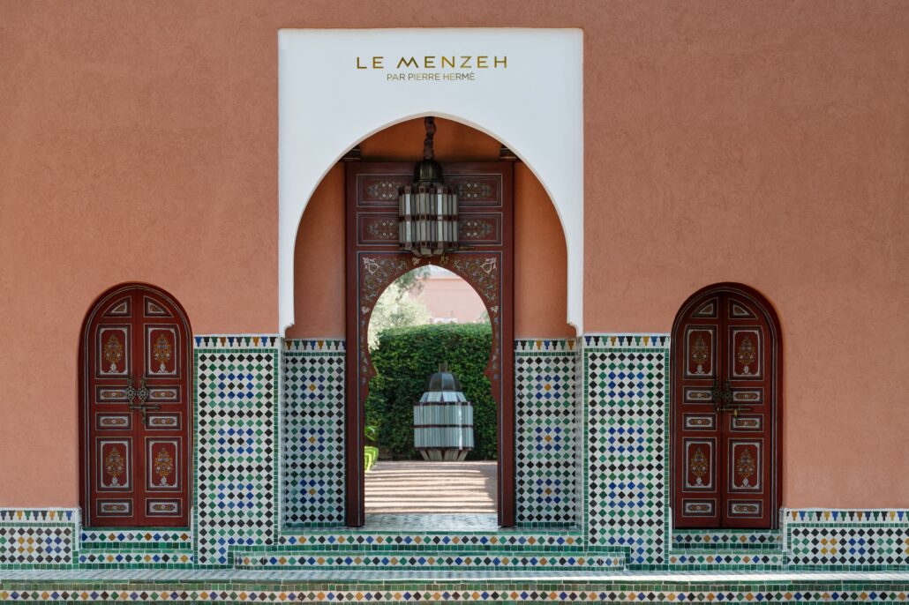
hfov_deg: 13.3
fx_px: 3912
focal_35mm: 155
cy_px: 302
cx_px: 454
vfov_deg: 8.8
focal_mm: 155
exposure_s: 1/30
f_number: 11
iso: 64
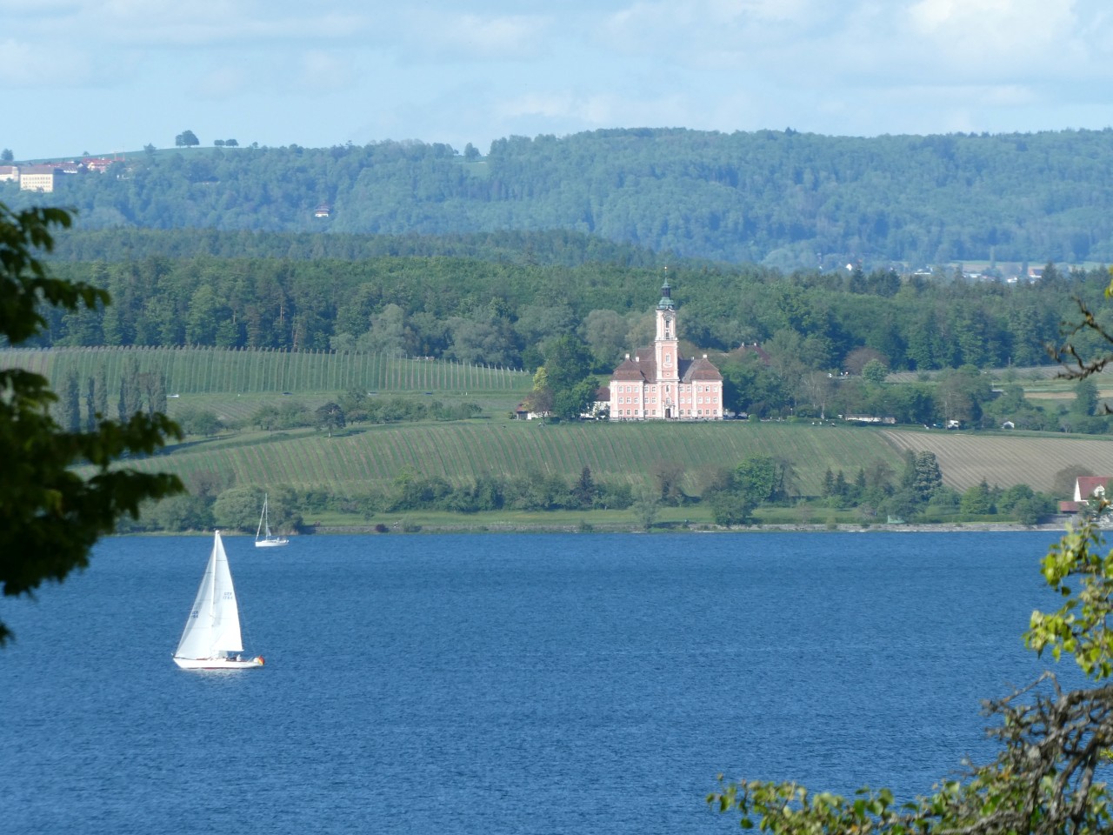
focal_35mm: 431
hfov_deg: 4.6
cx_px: 556
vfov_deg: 3.5
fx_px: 13858
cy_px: 418
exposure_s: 1/320
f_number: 6
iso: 80
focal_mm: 77.3
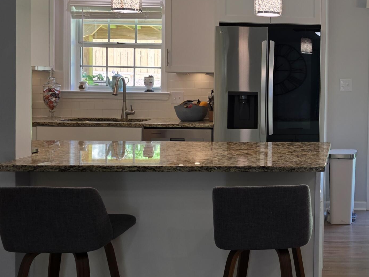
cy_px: 88
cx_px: 366
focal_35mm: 50
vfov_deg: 28.9
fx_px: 533
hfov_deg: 34.8
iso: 50
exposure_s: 1/120
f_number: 1.7
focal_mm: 6.3
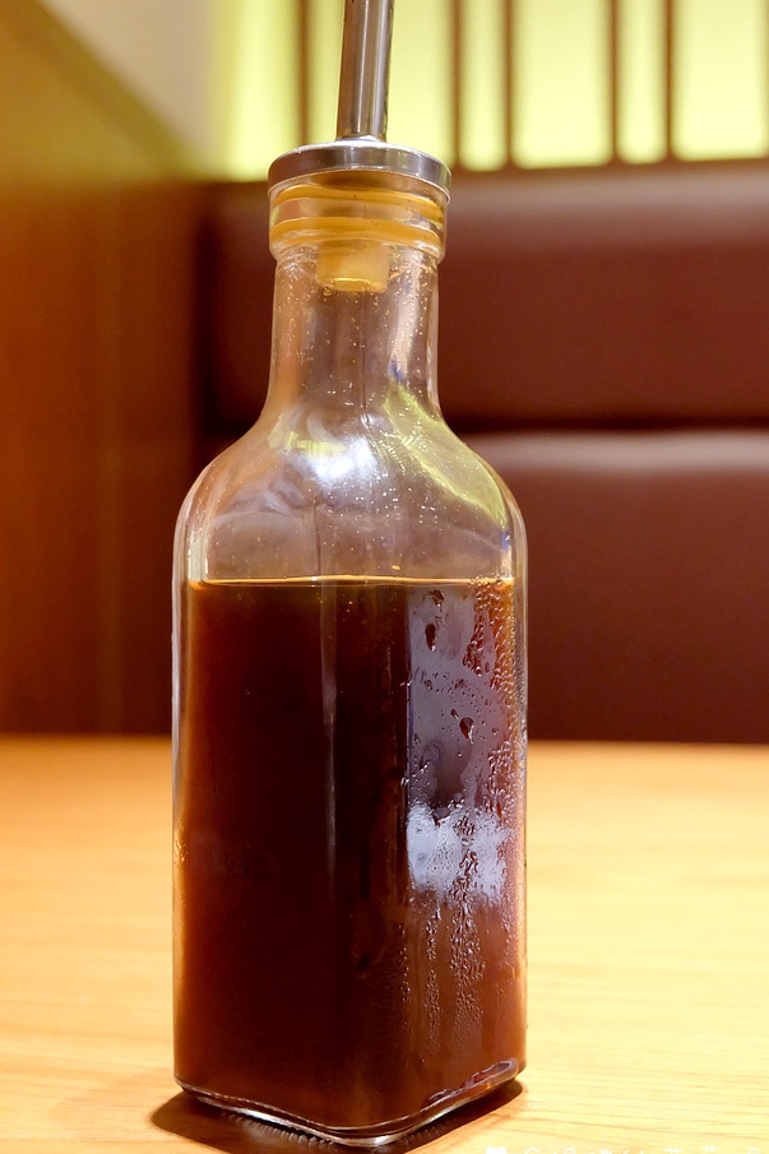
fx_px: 1378
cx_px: 397
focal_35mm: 43
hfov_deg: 31.2
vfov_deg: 45.4
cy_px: 575
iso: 3200
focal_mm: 25.6
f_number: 4.5
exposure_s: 1/28
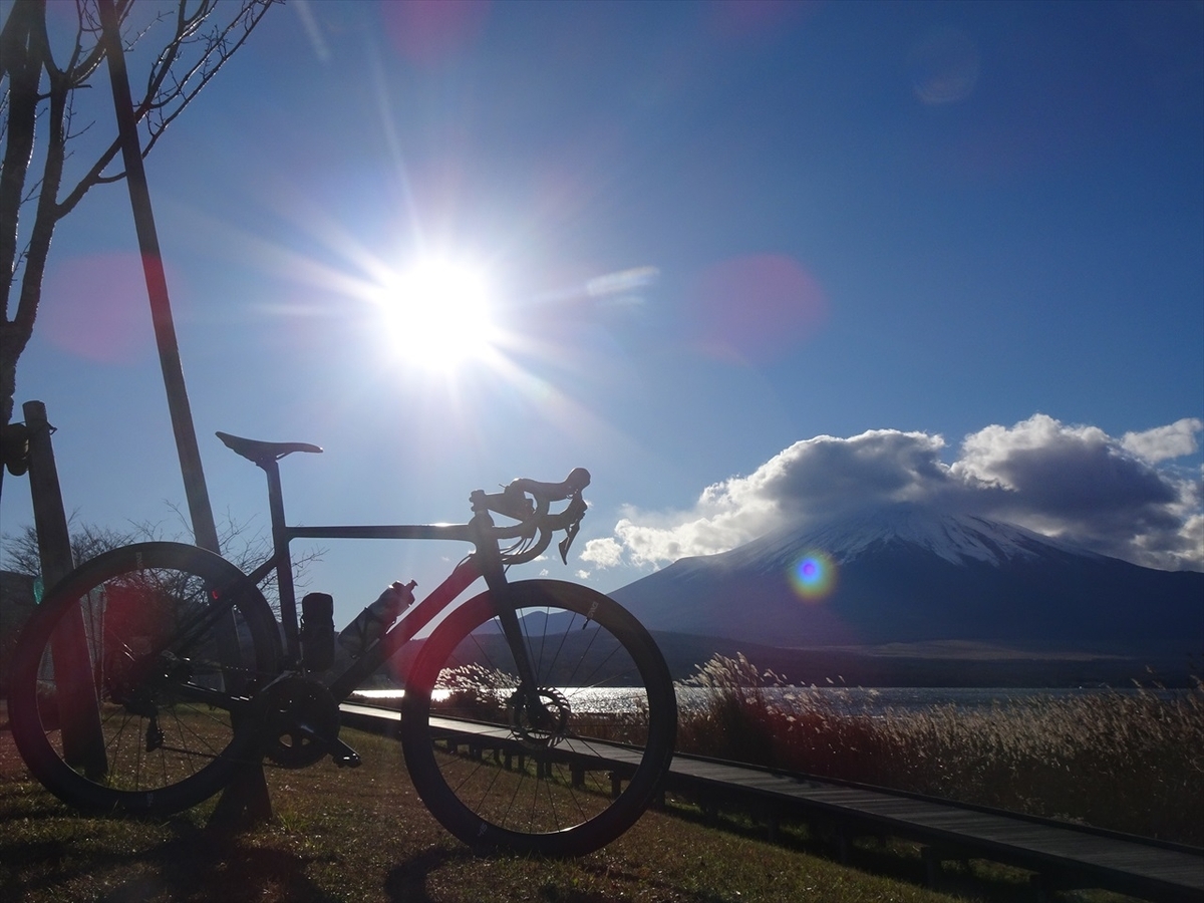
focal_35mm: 31
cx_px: 602
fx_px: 1078
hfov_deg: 58.4
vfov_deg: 45.4
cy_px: 452
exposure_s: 1/2000
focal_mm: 5.26
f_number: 4.5
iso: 80
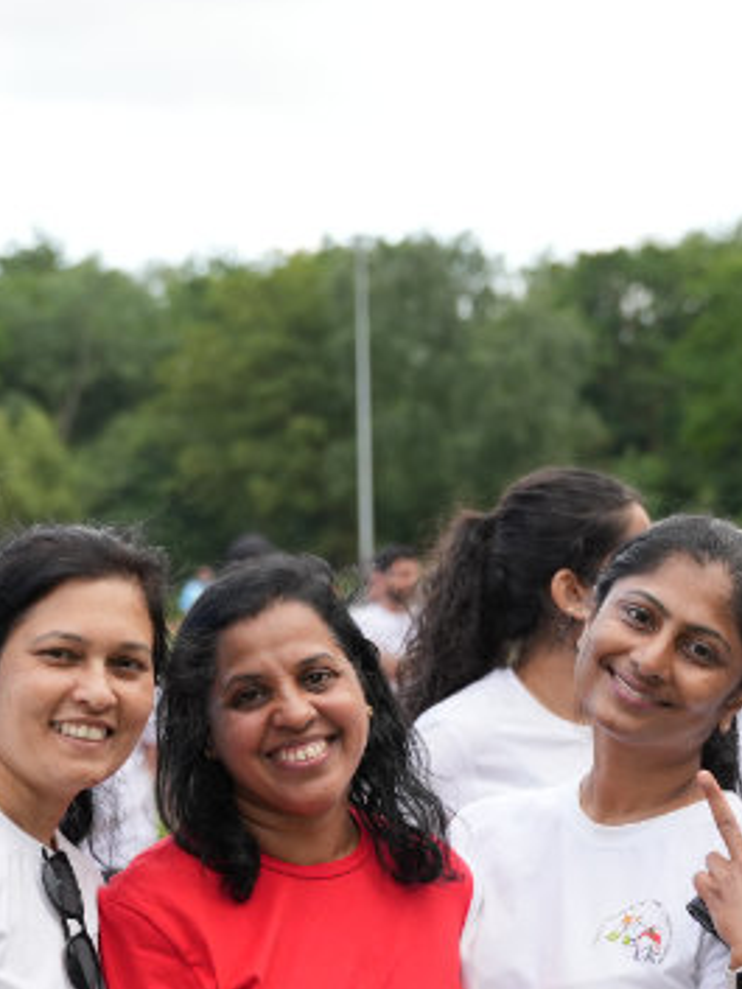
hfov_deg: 12.6
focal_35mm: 118
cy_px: 800
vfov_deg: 16.5
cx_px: 370
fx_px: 3374
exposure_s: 1/1000
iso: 250
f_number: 2.8
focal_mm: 42.4
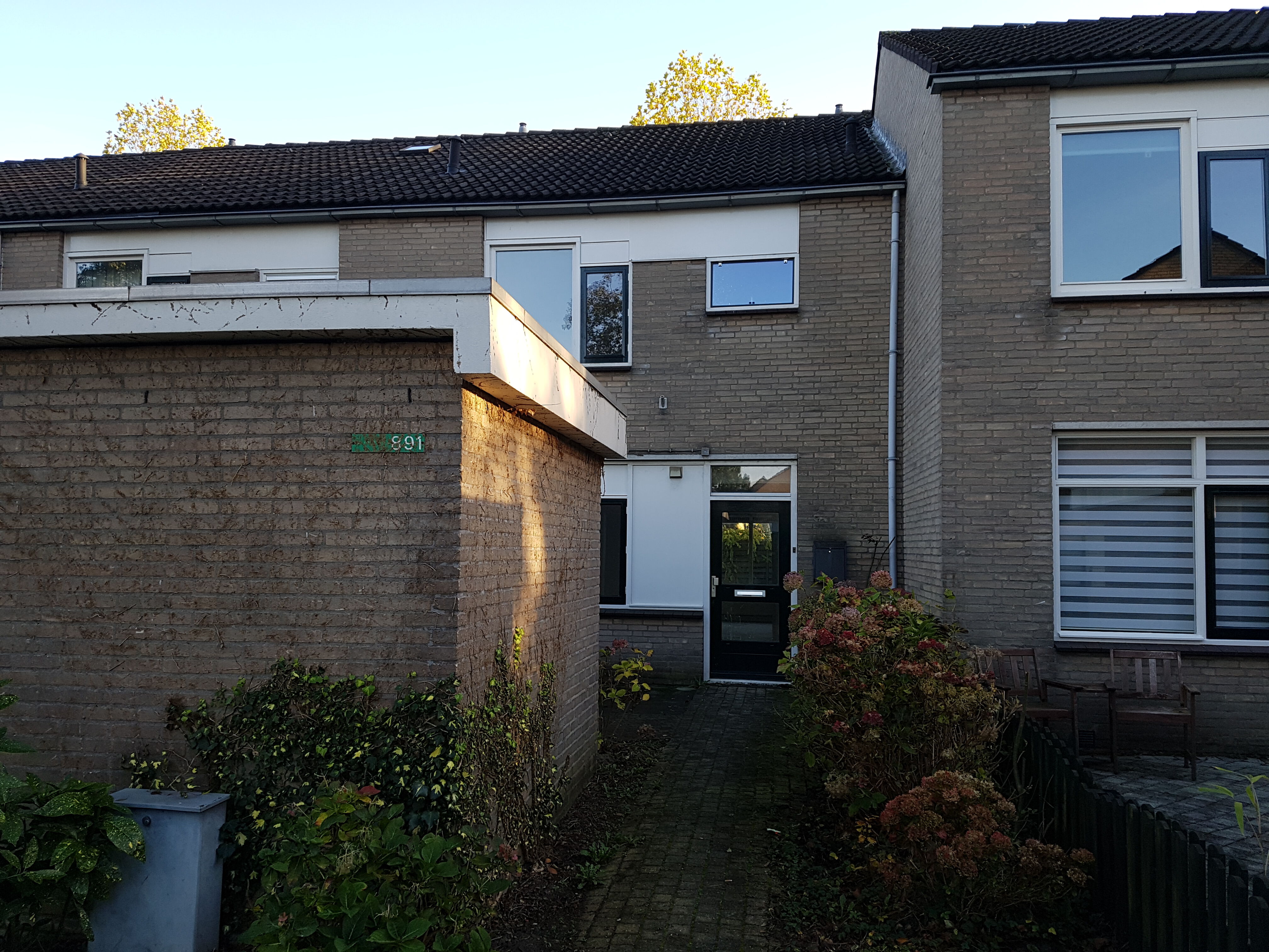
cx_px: 634
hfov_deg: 67.3
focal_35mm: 26
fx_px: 953
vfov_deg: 53.1
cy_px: 476
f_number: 1.7
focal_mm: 4.2
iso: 50
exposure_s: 1/277
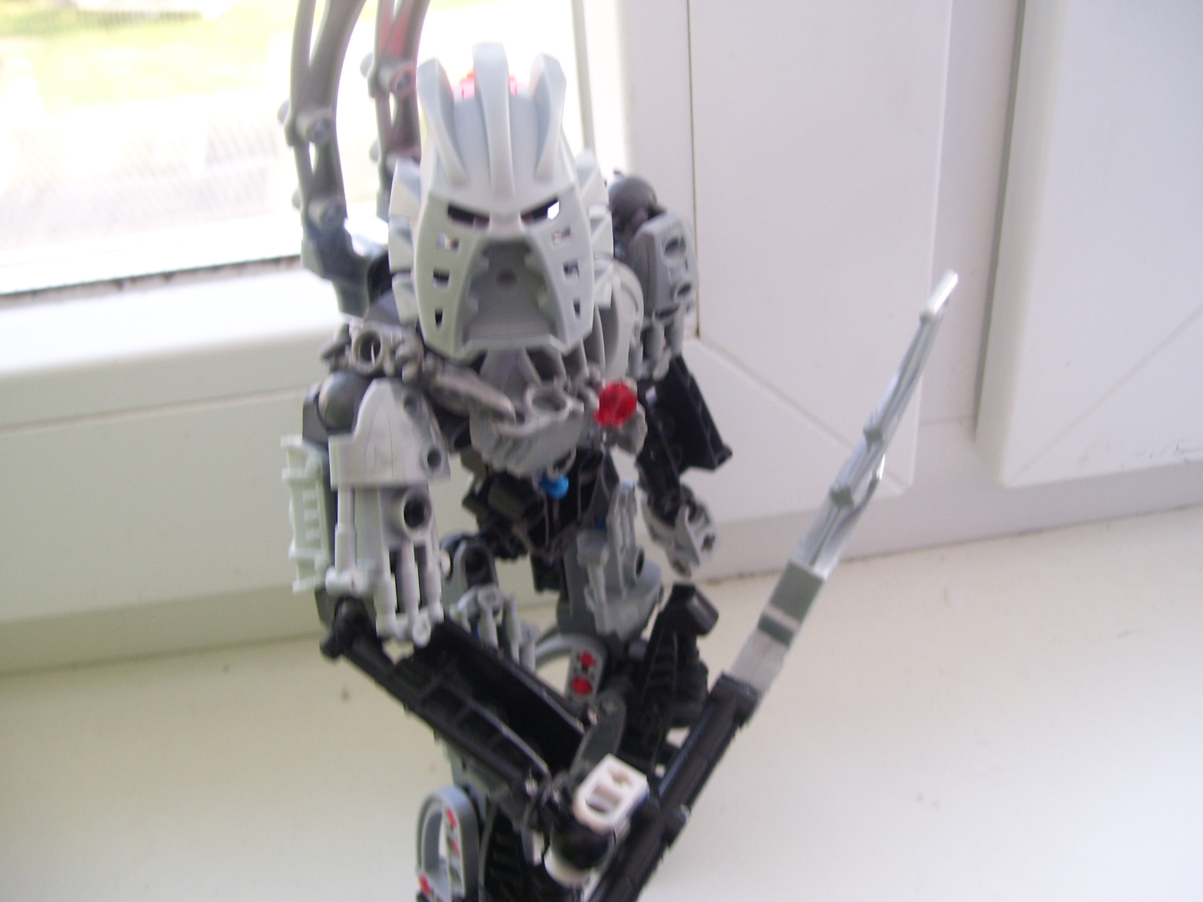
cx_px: 602
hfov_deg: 50.1
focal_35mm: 37
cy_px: 451
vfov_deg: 38.7
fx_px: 1286
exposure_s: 1/30
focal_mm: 6
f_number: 2.7
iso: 80
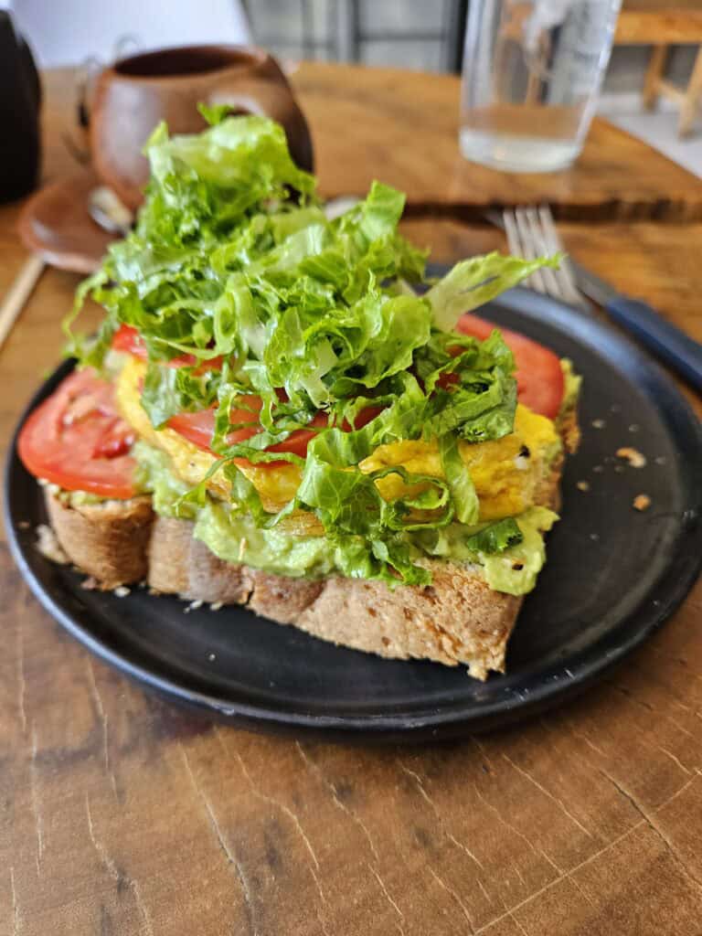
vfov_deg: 73.9
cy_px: 468
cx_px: 351
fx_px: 622
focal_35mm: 23
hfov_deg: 58.9
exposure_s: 1/180
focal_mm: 5.4
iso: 200
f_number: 1.8
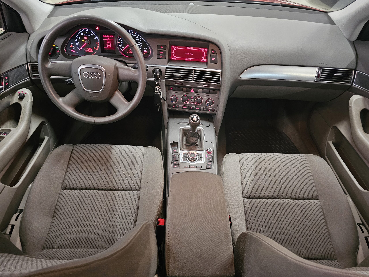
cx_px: 184
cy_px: 138
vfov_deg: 58.9
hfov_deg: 73.9
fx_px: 245
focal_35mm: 23
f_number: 1.7
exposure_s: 1/25
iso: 640
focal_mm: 6.3
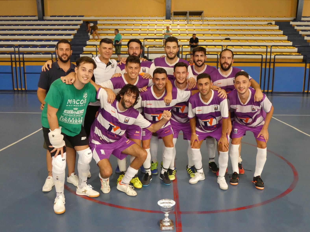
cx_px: 155
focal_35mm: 33
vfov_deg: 42.9
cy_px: 116
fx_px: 296
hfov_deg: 55.4
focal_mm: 6
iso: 640
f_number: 3.4
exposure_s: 1/80
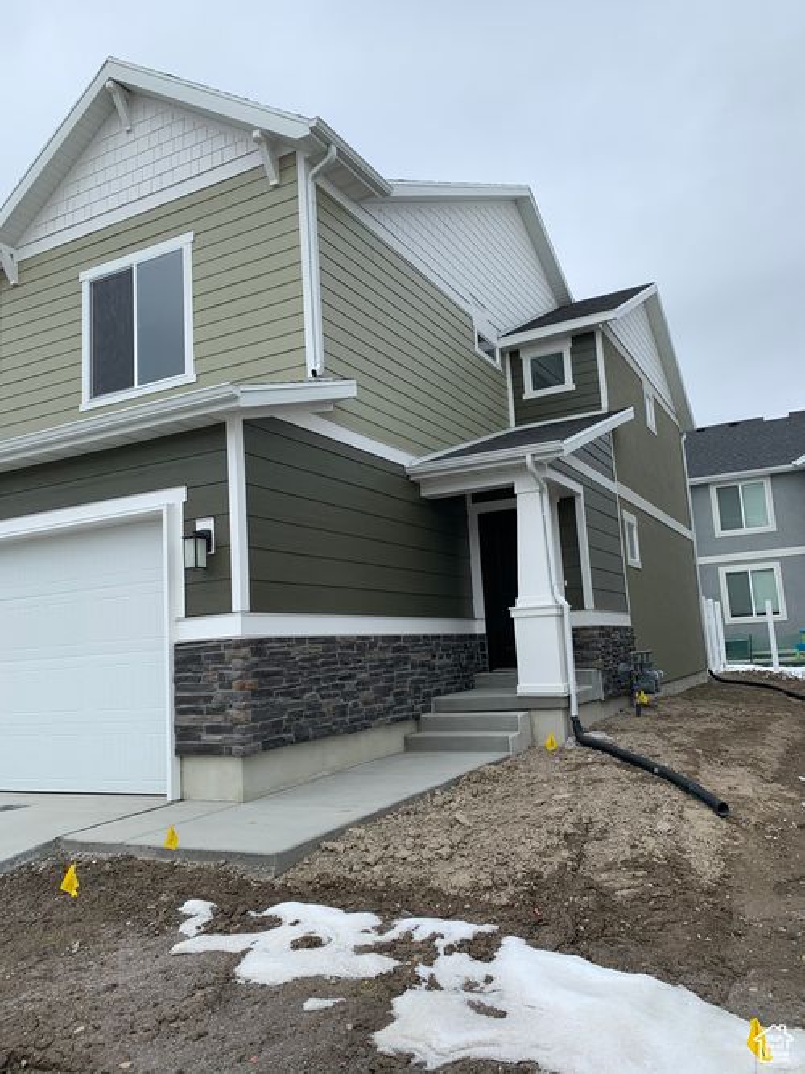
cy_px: 537
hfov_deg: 53.0
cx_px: 402
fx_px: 806
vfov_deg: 67.3
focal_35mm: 26
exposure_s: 1/1043
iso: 25
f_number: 1.8
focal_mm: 4.25
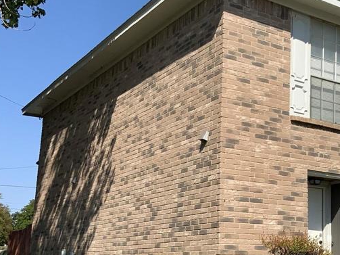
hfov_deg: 31.2
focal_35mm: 59
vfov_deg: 24.7
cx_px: 304
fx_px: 579
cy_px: 160
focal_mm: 3
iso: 16
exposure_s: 1/2427
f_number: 1.8
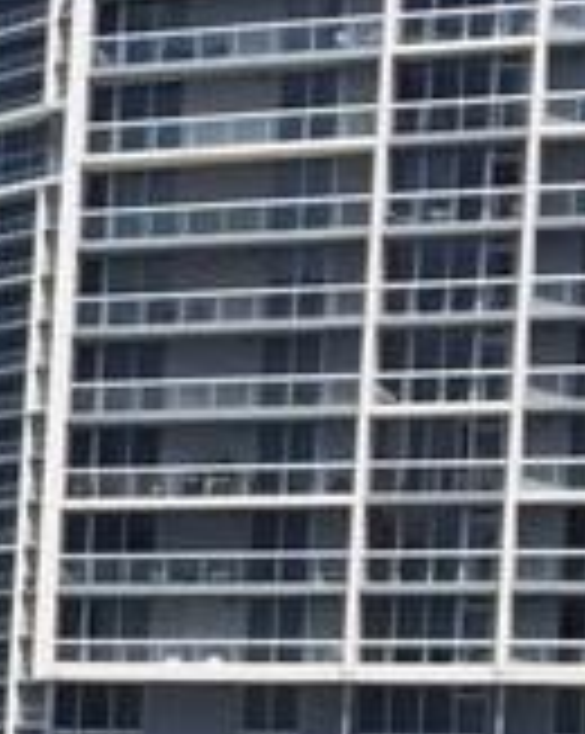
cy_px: 1022
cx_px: -1296
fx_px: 3860
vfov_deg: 10.6
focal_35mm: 178
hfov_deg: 7.4
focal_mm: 4.15
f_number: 2.2
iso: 32
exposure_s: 1/2564
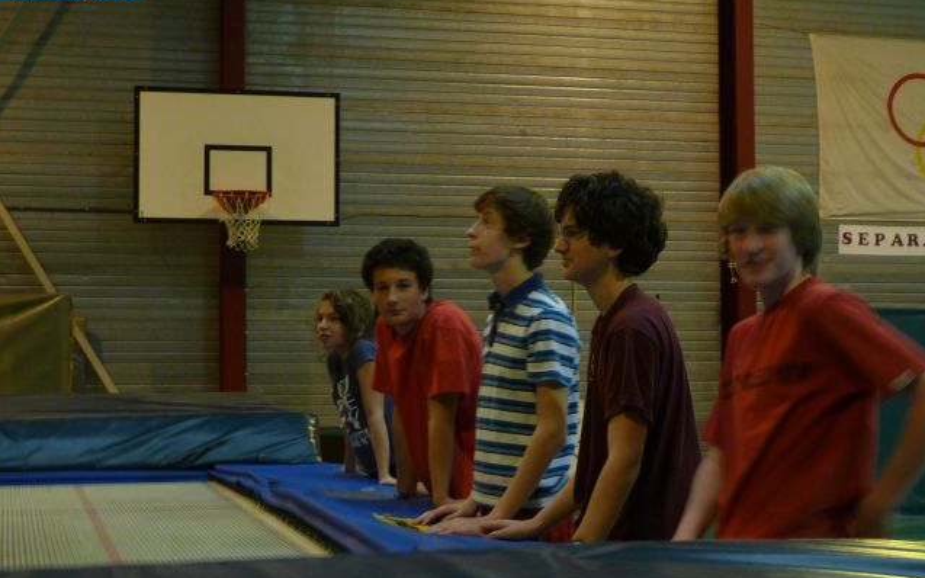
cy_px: 317
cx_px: 463
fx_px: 1638
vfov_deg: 20.0
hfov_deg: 31.5
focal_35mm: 65
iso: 100
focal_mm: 7.6
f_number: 4.1
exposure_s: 1/8
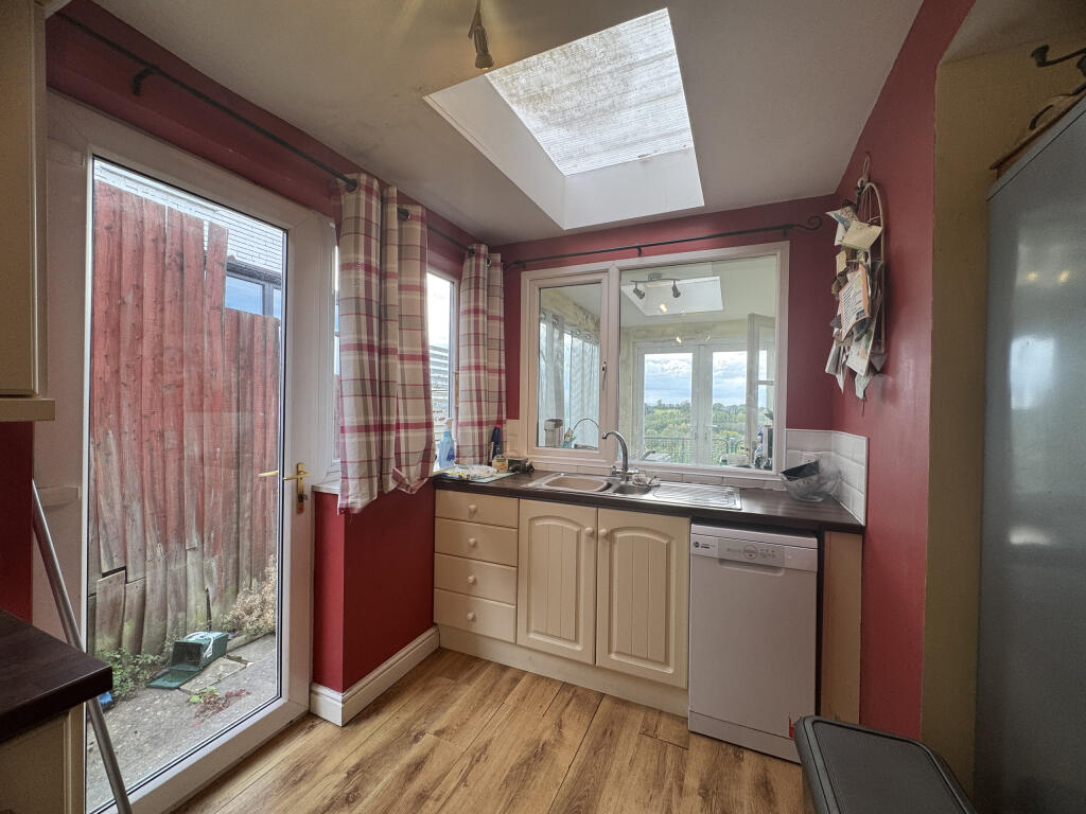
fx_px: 439
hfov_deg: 102.1
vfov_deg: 85.7
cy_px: 407
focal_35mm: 14
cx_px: 543
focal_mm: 2.22
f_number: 2.2
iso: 64
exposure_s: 1/100
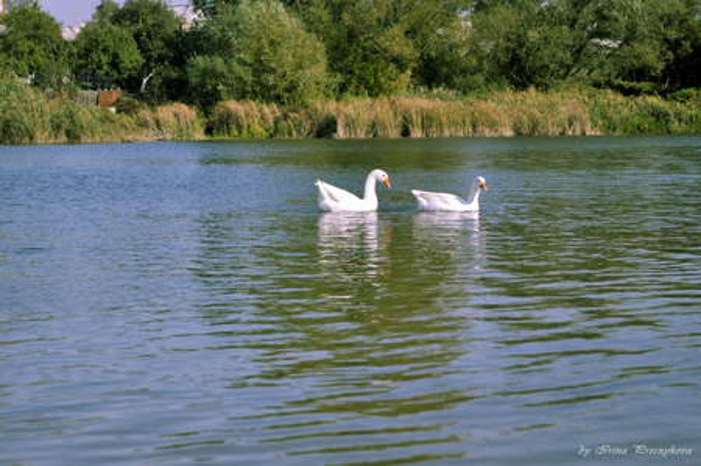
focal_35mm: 82
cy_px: 233
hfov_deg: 24.6
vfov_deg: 16.5
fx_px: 1605
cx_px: 350
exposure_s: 1/1250
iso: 200
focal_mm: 55
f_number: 5.6
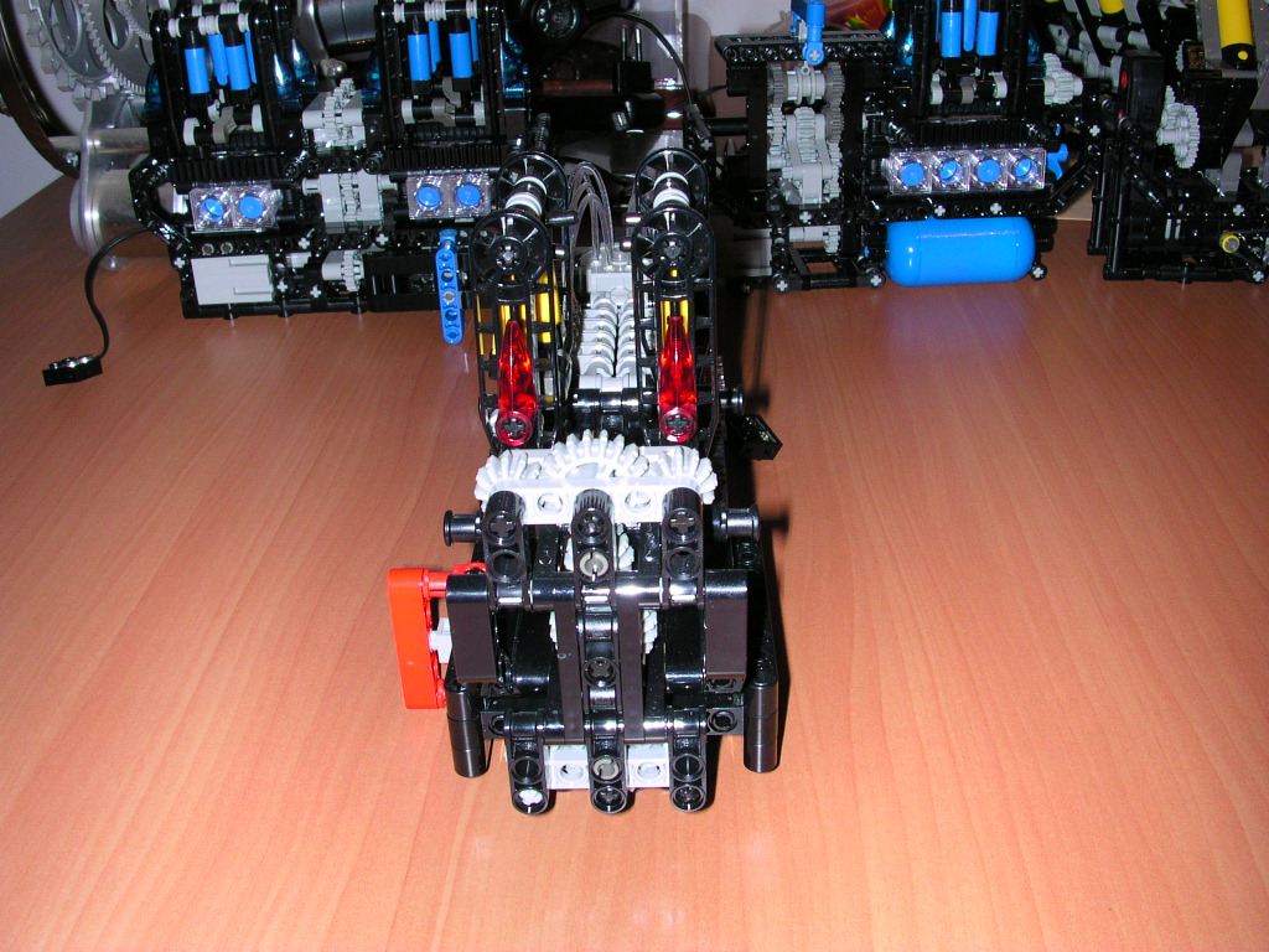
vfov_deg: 38.7
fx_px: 1356
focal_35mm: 37
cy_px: 476
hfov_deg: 50.1
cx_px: 634
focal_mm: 5.6
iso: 100
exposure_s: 1/60
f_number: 4.5
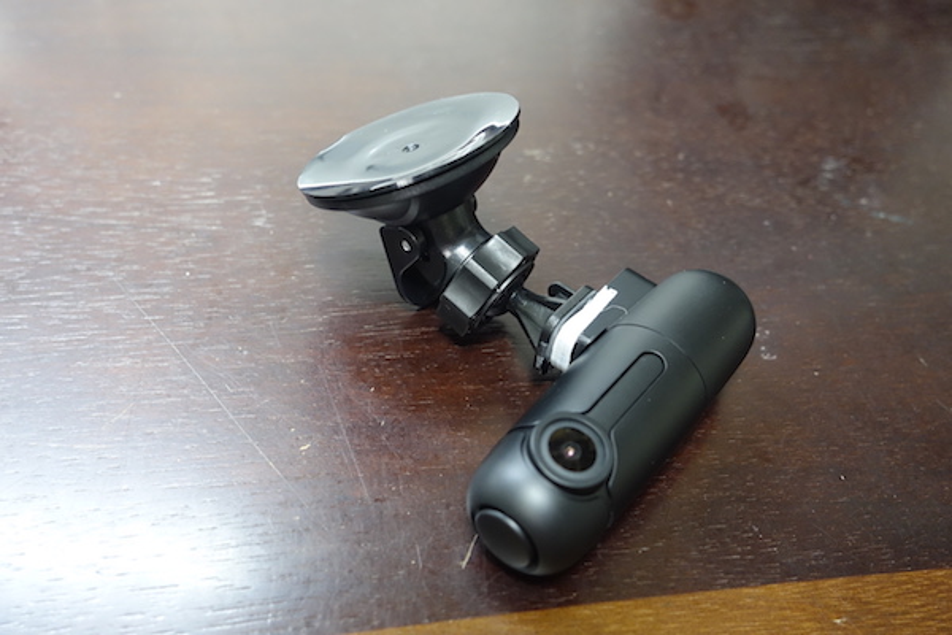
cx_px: 476
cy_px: 318
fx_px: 873
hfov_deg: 57.2
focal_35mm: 33
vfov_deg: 40.0
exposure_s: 1/25
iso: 800
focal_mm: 12.2
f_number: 2.8
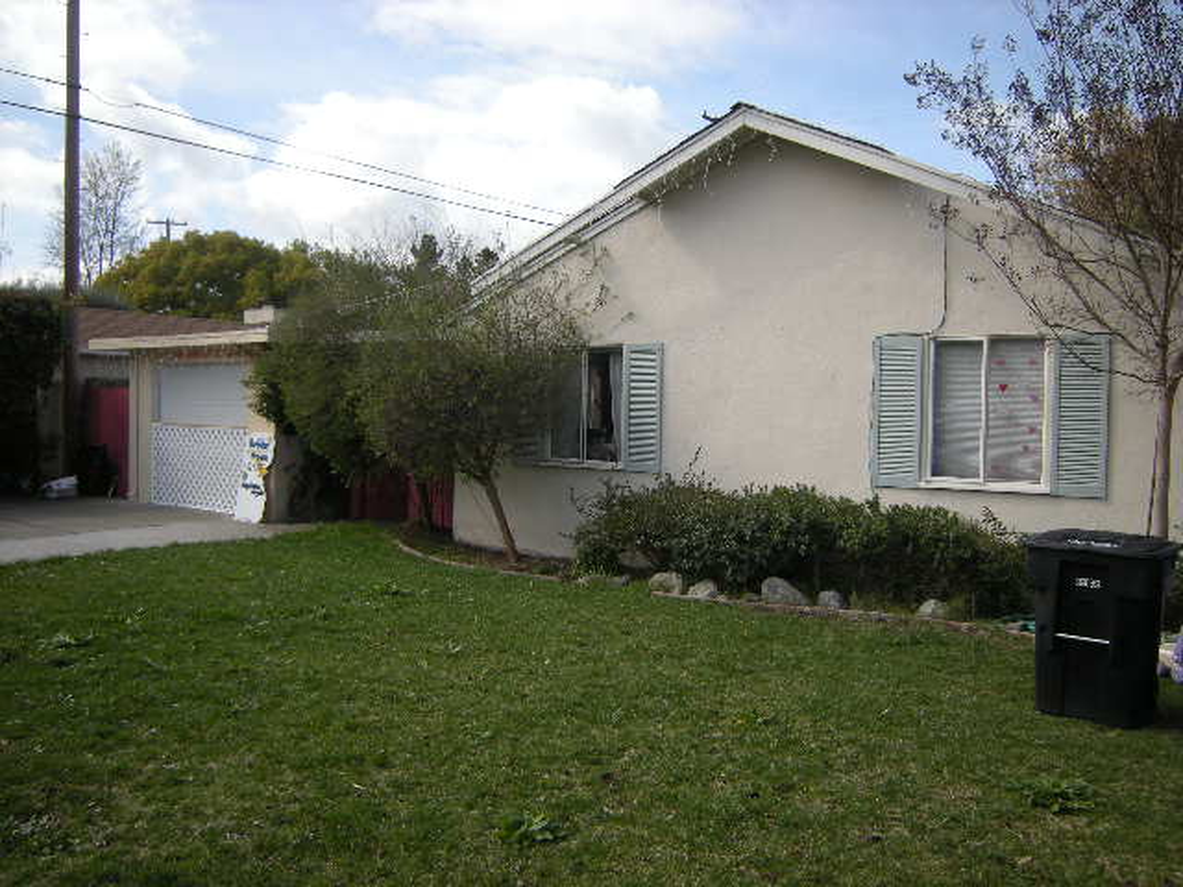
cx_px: 592
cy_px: 444
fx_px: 957
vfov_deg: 49.7
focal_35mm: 28
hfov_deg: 63.4
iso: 64
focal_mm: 4.7
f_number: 5.6
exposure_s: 1/199
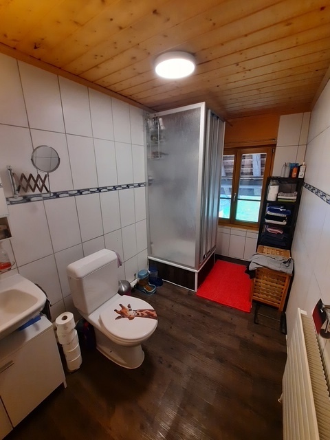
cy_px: 220
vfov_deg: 106.2
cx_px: 165
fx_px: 165
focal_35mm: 13
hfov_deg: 89.9
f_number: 2.2
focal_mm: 1.74
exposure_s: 1/50
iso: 250
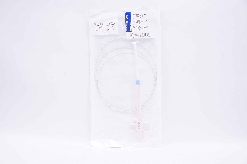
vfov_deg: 47.8
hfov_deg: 67.4
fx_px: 185
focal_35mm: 27
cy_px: 82
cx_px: 124
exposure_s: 1/30
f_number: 11
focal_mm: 18
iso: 800
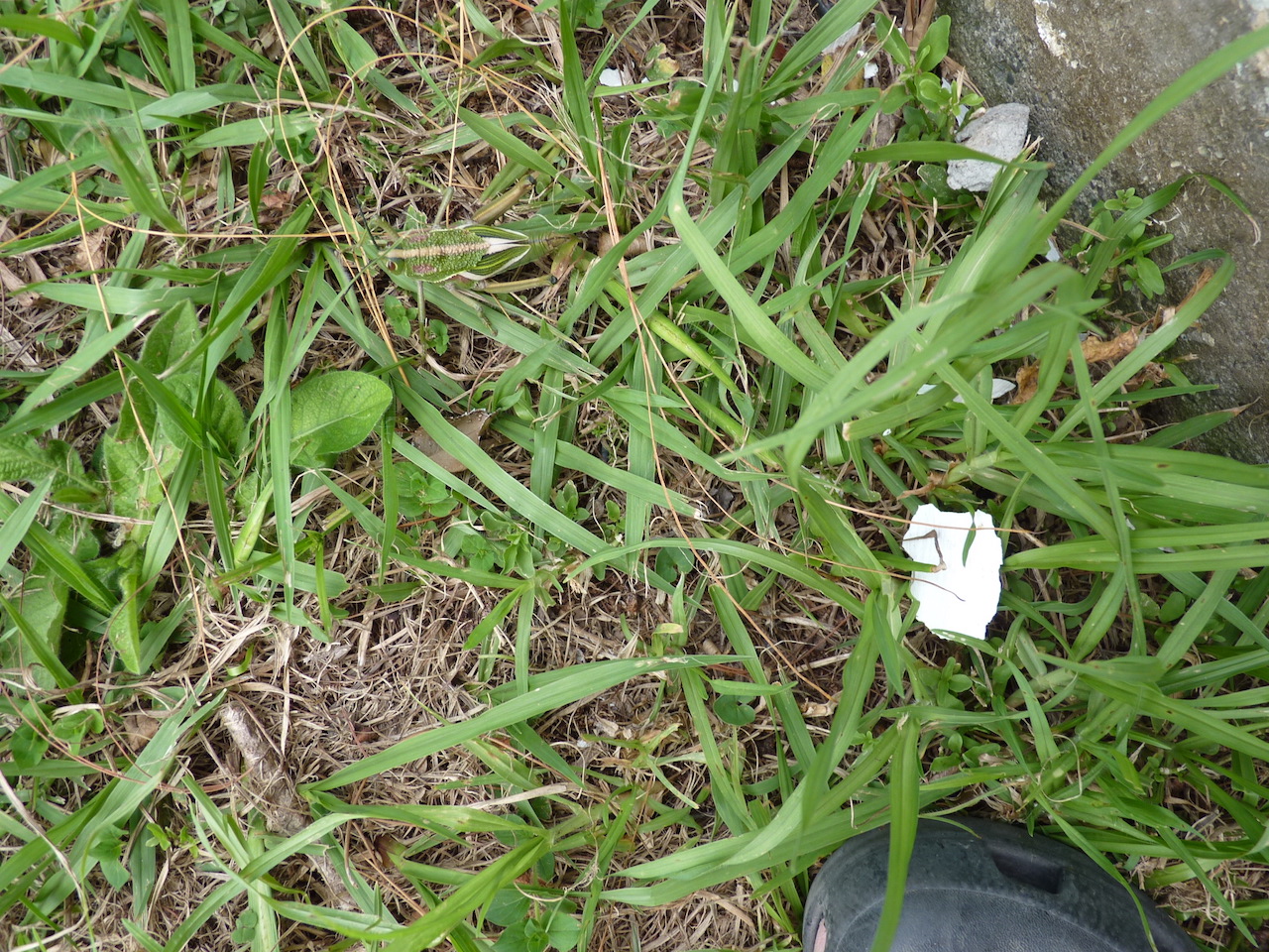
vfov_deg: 51.4
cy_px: 476
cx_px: 634
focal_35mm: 27
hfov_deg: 65.3
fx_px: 990
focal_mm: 4.8
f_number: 2.8
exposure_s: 1/80
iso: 80
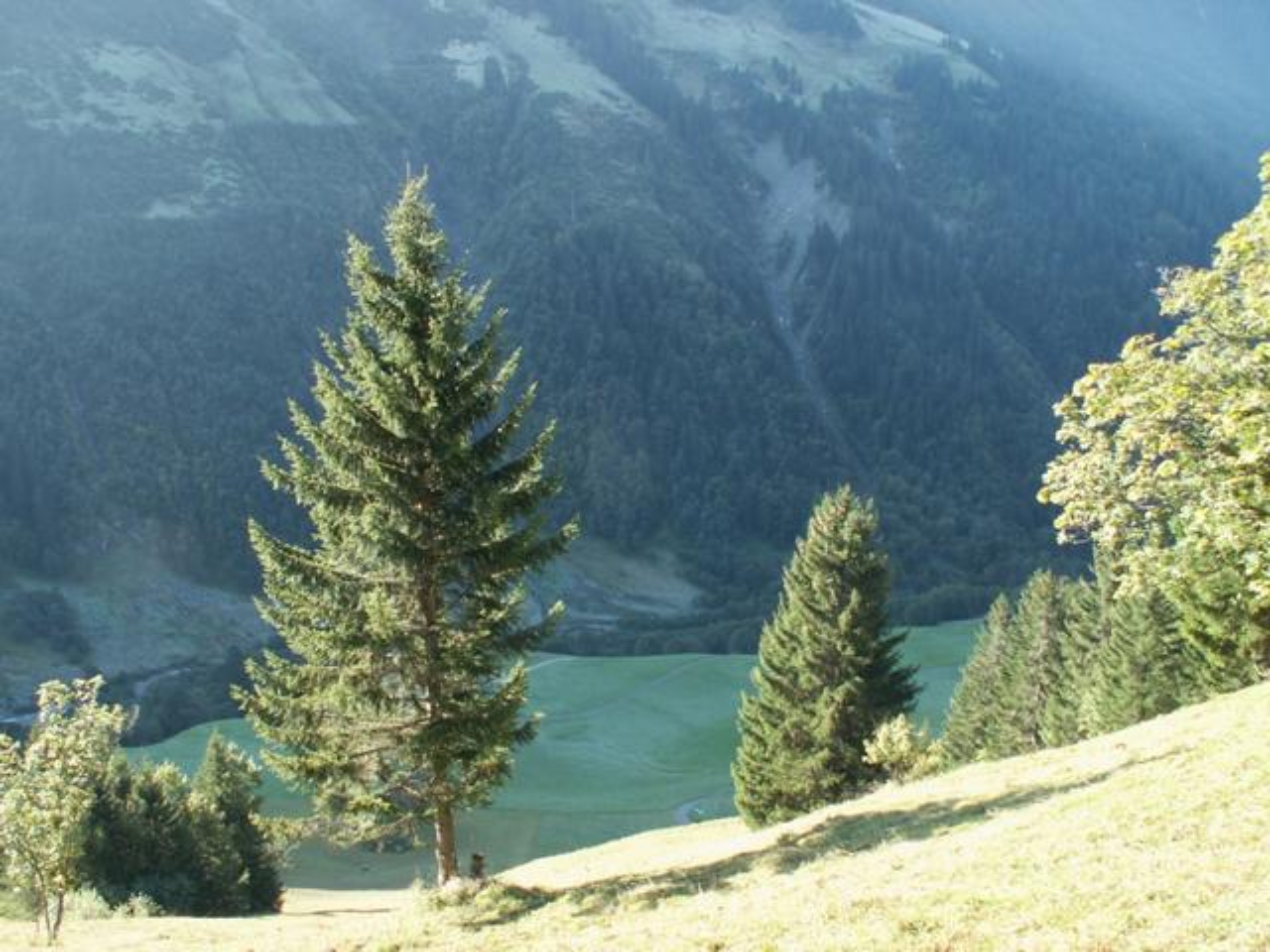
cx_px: 635
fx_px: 1284
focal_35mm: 35
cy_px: 476
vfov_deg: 40.7
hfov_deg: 52.6
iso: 50
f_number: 4
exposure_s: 1/30
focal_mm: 5.86
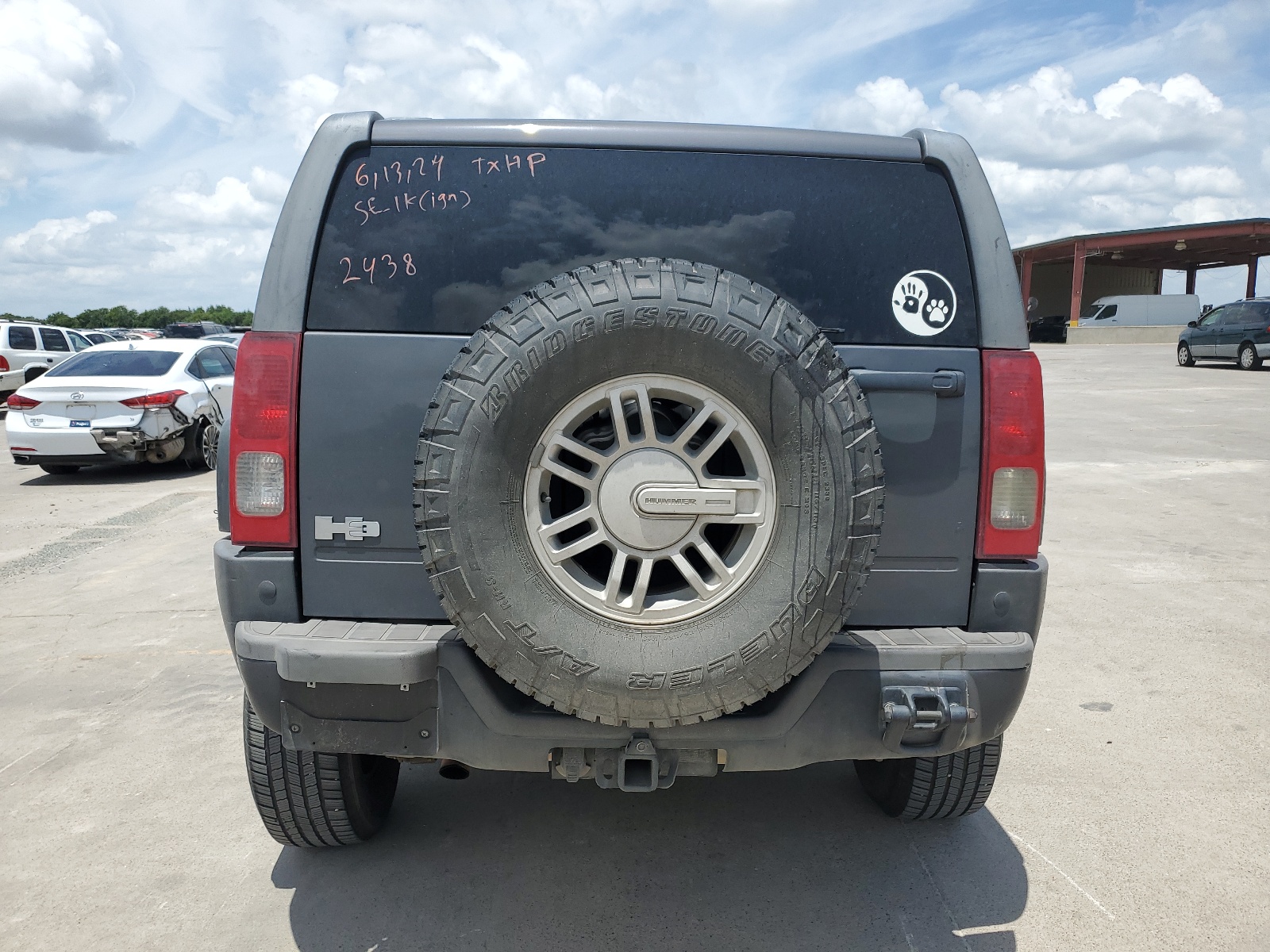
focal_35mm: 26
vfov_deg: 53.1
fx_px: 954
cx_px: 635
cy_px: 476
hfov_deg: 67.3
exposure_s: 1/3333
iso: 50
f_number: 1.5
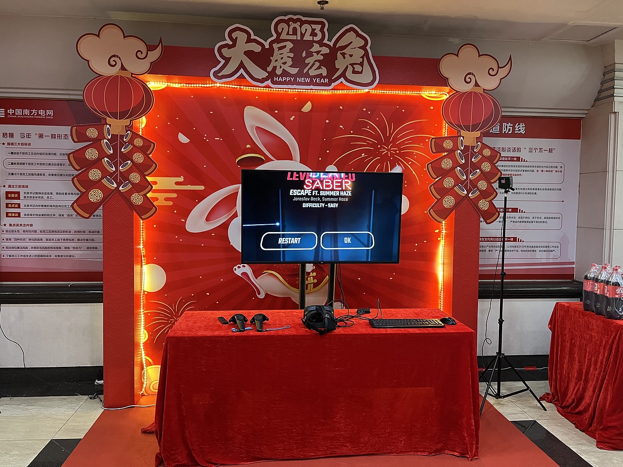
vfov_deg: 53.1
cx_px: 312
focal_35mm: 26
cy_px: 234
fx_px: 468
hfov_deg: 67.3
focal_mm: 5.1
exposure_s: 1/50
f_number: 1.6
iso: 400
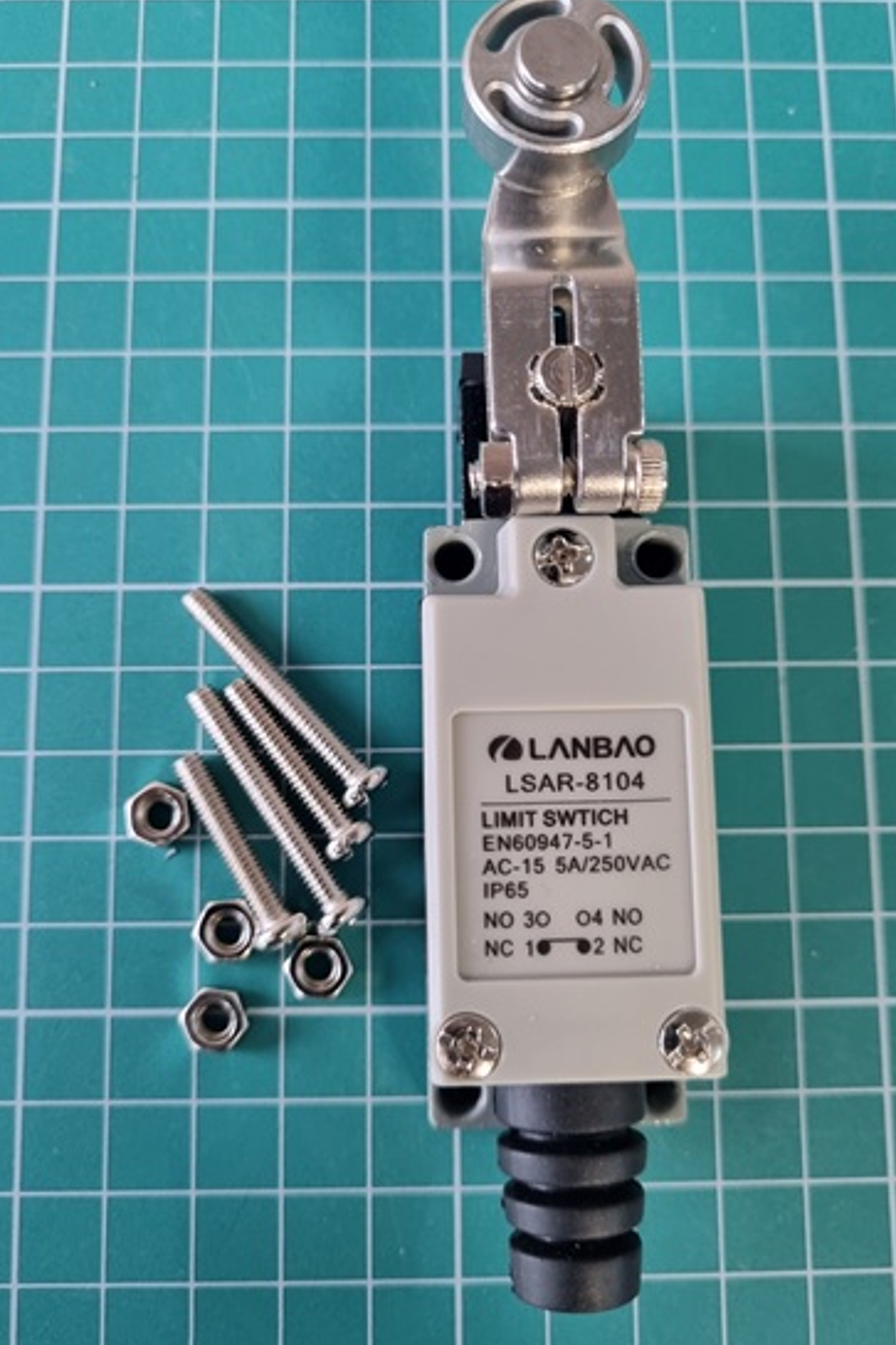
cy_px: 669
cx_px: 450
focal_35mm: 28
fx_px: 1046
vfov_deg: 65.5
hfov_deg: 46.4
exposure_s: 1/50
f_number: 1.8
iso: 500
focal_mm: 5.4
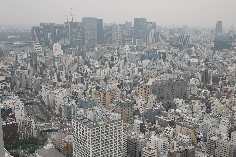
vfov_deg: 32.6
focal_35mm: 41
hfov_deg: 47.4
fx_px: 269
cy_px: 78
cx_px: 118
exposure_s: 1/250
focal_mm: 24.2
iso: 100
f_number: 7.1
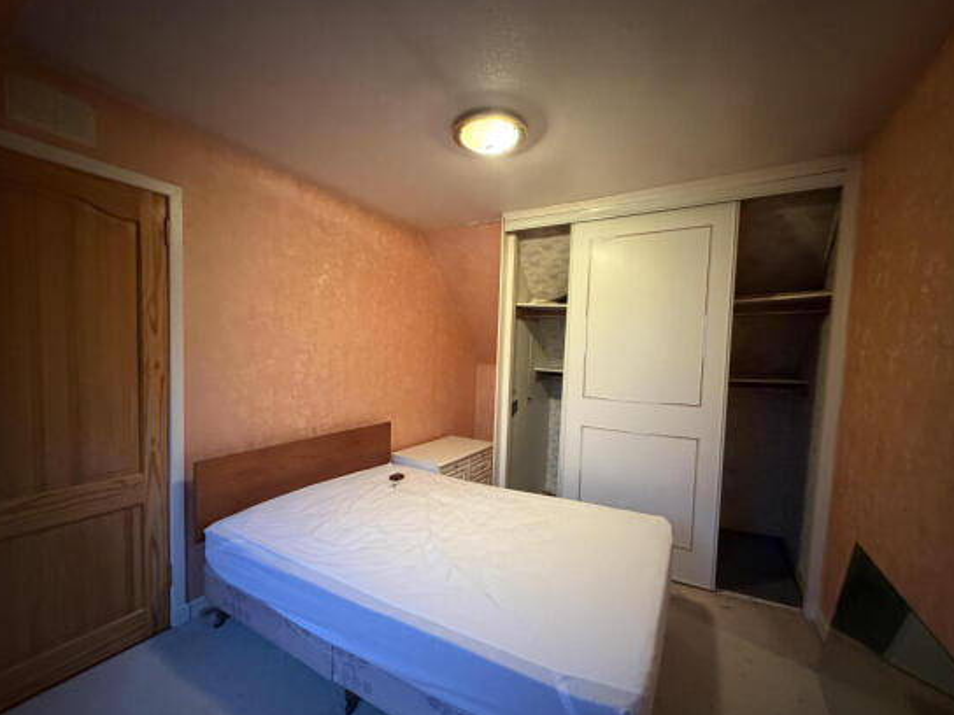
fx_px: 413
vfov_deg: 81.7
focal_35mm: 15
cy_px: 376
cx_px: 464
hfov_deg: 98.1
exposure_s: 1/33
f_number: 2.2
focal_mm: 2.22
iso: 1000
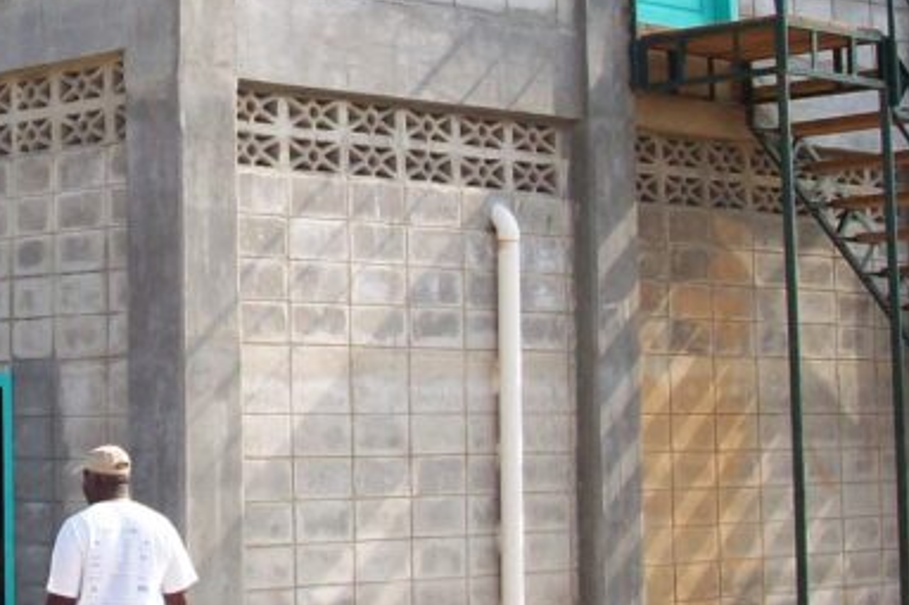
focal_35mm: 103
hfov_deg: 19.5
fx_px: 2600
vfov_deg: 13.2
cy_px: 45
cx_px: 81
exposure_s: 1/709
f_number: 2.8
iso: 80
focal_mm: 6.2
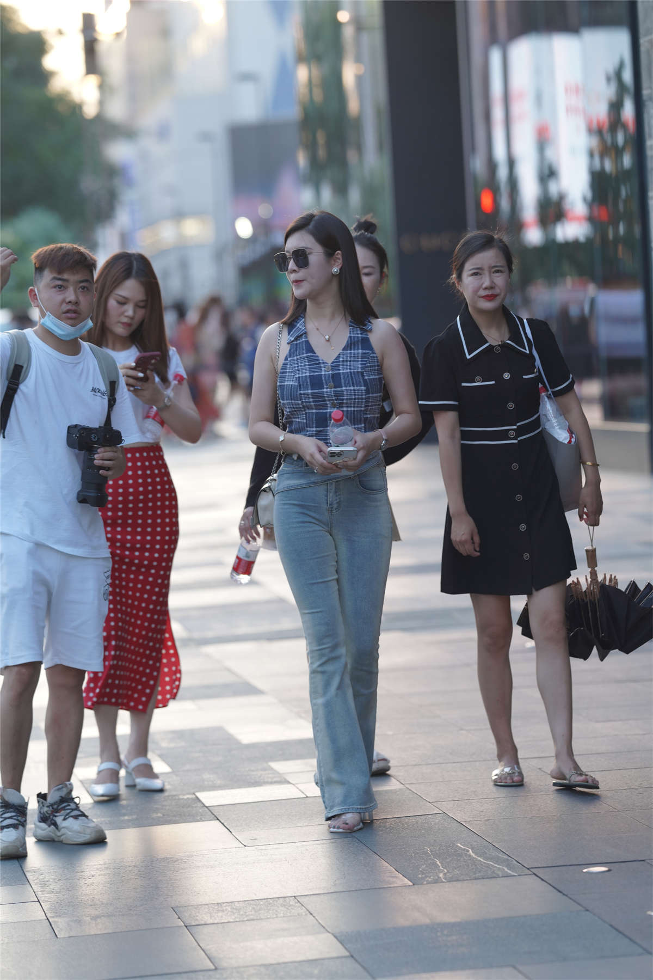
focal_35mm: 135
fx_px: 3673
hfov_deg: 10.2
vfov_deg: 15.2
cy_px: 490
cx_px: 326
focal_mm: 135
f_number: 2.8
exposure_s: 1/400
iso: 500
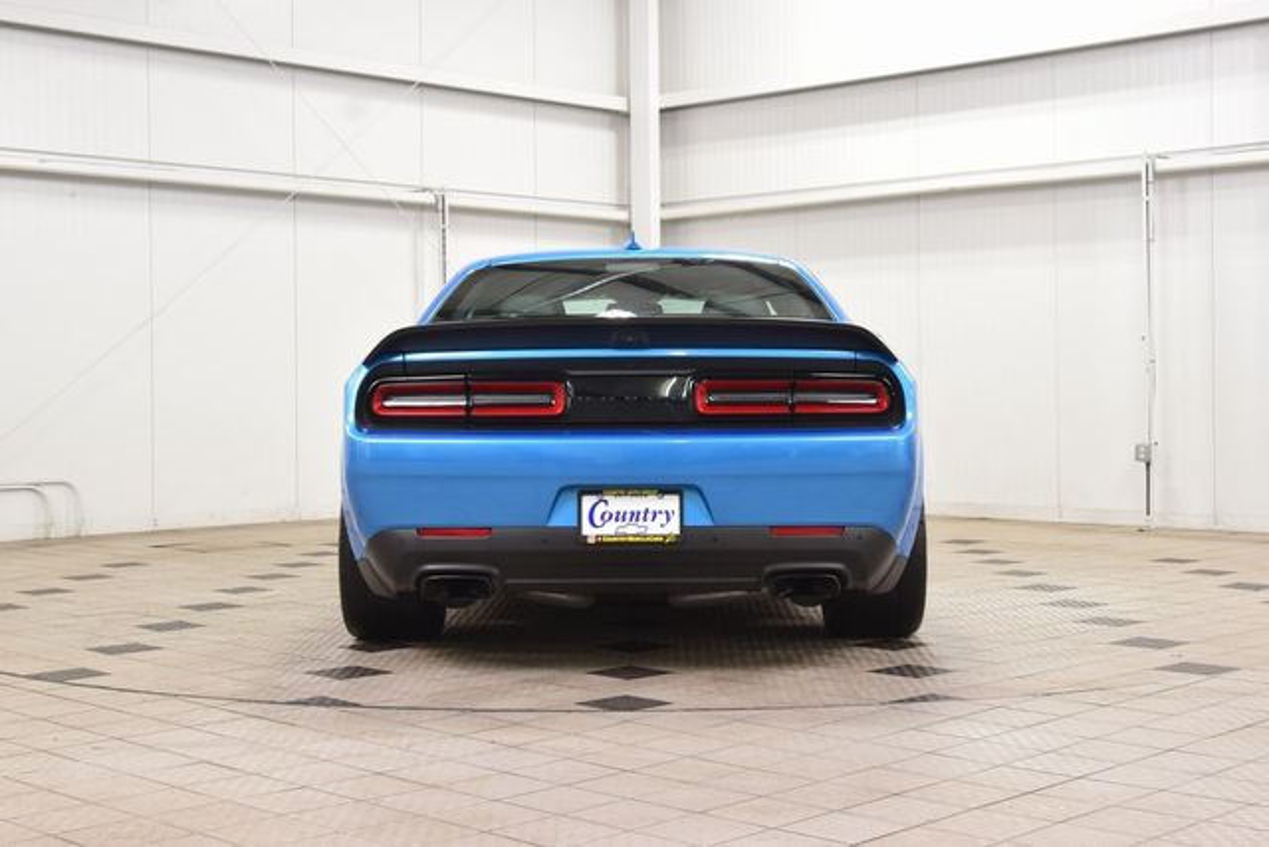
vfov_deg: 25.8
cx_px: 634
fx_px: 1851
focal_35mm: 52
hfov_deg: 37.8
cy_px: 424
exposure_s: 1/30
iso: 1000
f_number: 7.1
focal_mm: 35
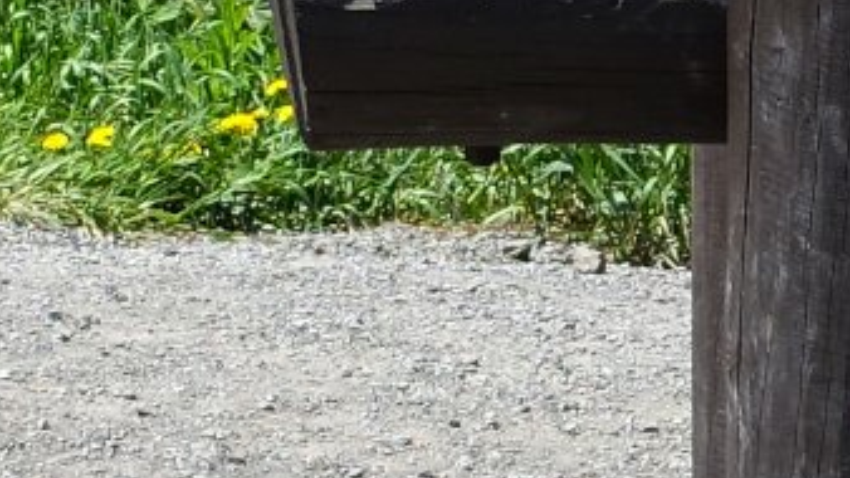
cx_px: 1692
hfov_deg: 7.2
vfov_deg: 4.2
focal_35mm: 291
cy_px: -231
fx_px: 6558
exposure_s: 1/320
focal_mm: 13.92
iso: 125
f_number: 5.6
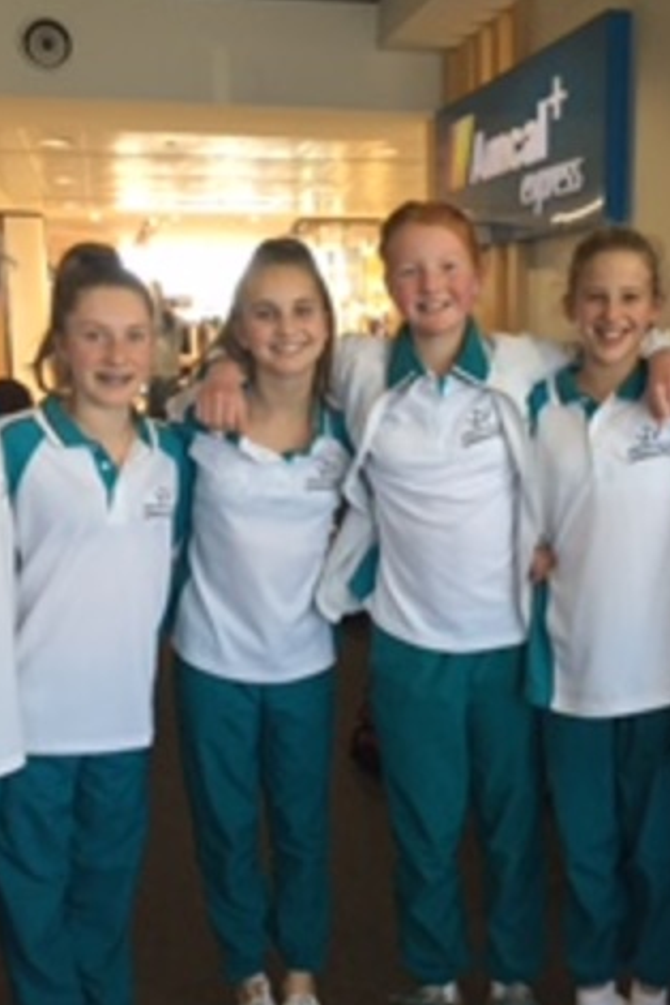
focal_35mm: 41
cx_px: 388
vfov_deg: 47.4
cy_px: 499
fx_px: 1144
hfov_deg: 32.6
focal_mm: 4.15
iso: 50
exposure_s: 1/30
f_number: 2.2
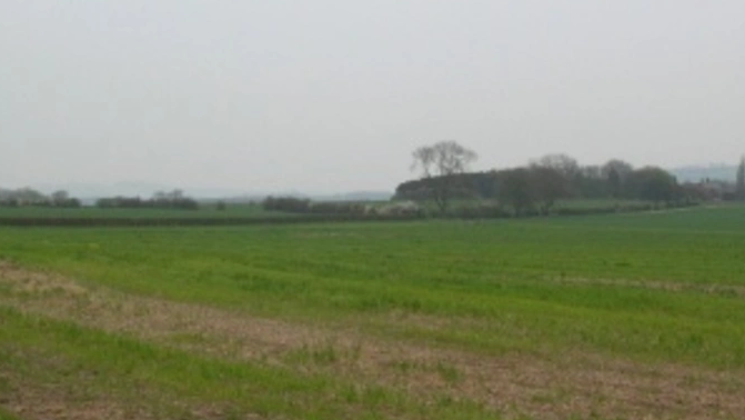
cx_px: 308
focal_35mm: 82
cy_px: 196
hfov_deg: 25.9
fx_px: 1620
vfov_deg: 14.8
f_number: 5.6
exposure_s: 1/254
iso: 50
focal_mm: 5.8
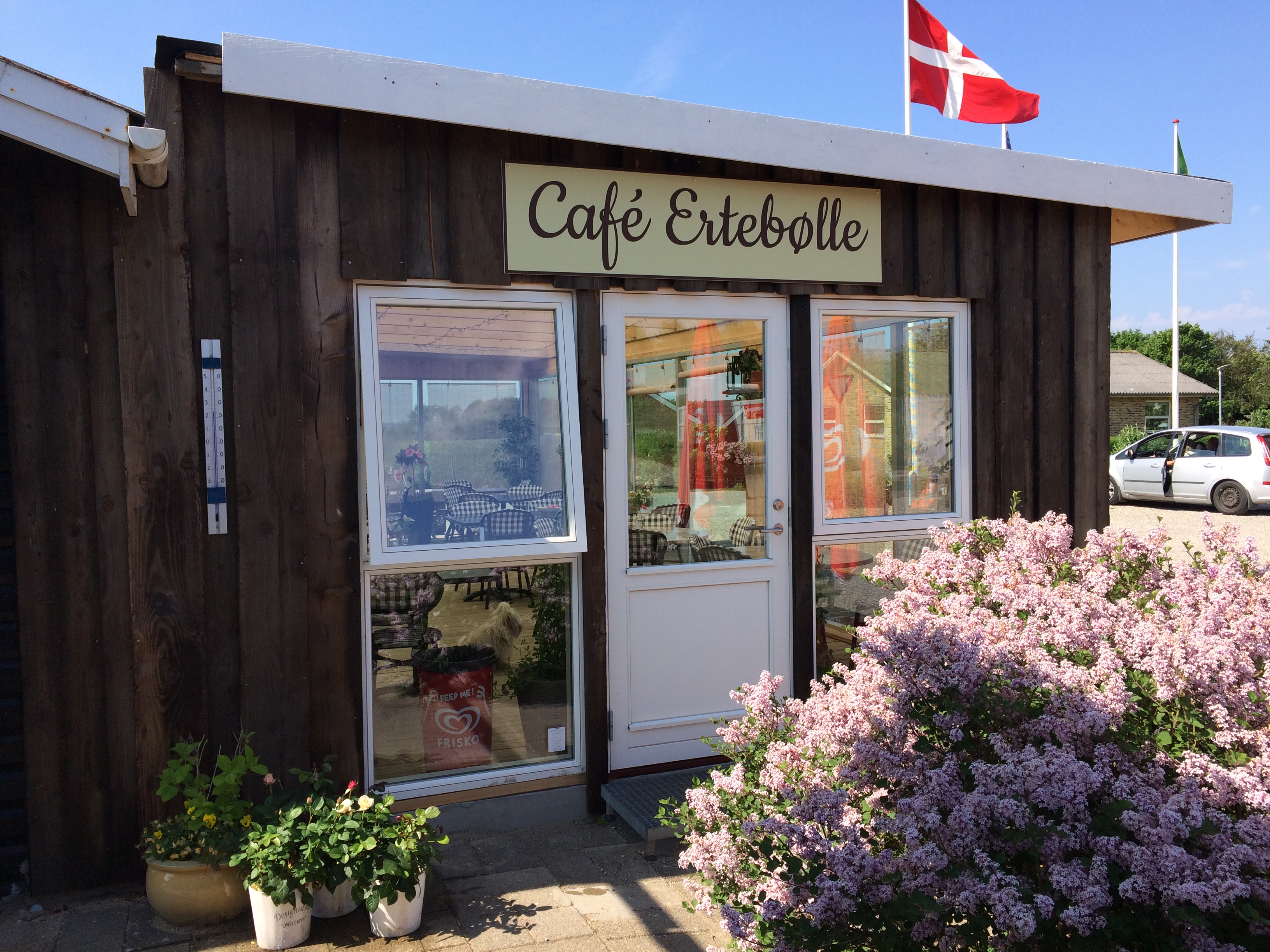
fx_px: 1064
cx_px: 635
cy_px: 476
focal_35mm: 29
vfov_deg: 48.2
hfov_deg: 61.7
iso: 32
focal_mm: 4.15
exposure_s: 1/1282
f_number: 2.2
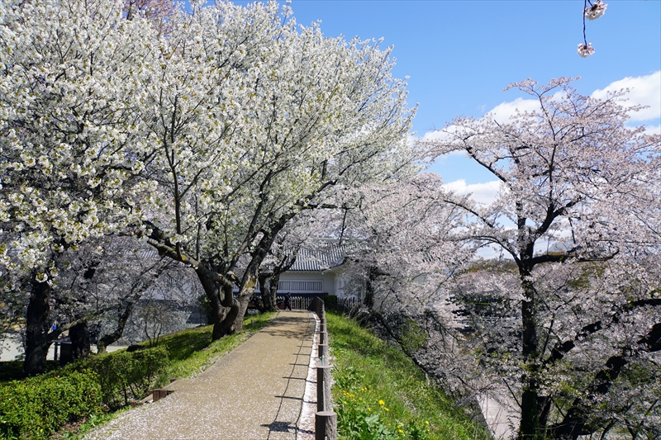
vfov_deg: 47.9
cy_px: 220
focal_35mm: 27
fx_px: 496
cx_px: 330
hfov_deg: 67.4
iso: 100
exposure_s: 1/250
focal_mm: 18
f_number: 8
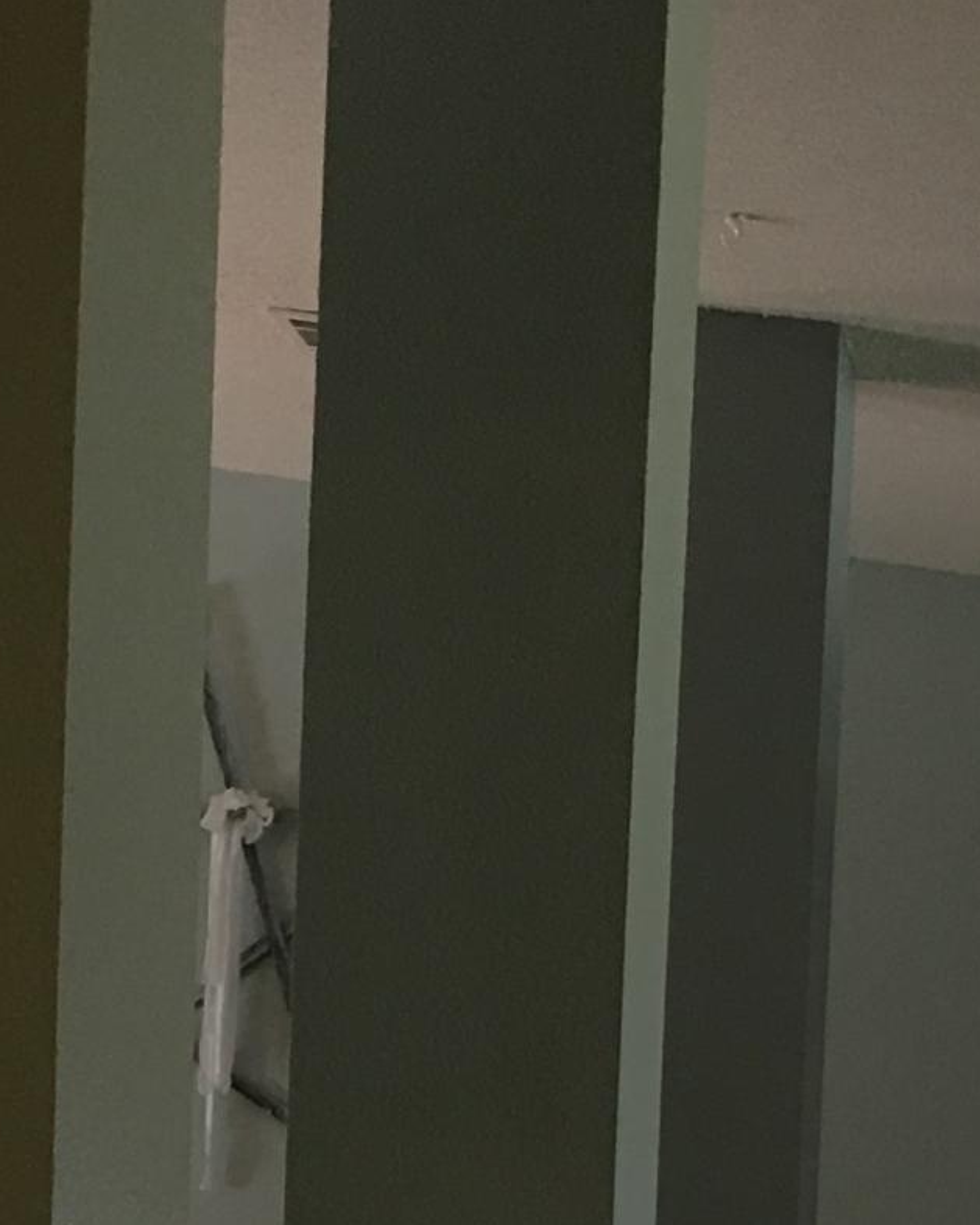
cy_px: 1624
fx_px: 3915
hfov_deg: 13.6
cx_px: -380
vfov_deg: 16.7
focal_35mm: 108
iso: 40
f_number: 2.2
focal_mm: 4.15
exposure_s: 1/15
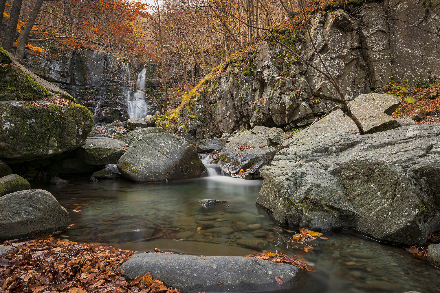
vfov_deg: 62.0
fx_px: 244
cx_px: 220
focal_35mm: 20
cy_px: 146
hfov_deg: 84.0
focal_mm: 20
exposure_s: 20
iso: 100
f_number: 14
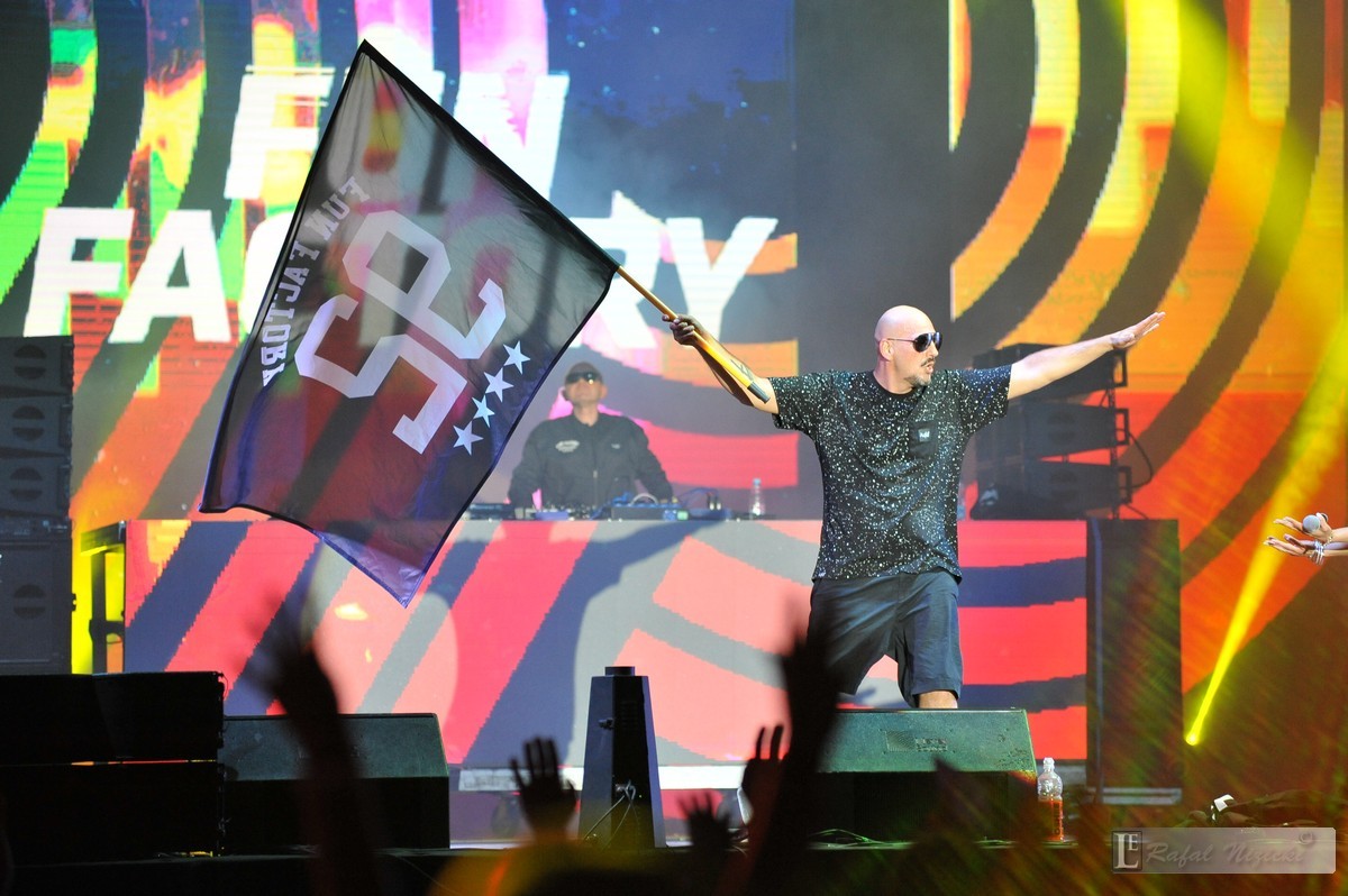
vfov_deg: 8.1
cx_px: 674
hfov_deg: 12.1
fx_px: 6360
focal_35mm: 170
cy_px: 448
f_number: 3.5
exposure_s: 1/320
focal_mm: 170
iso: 3200
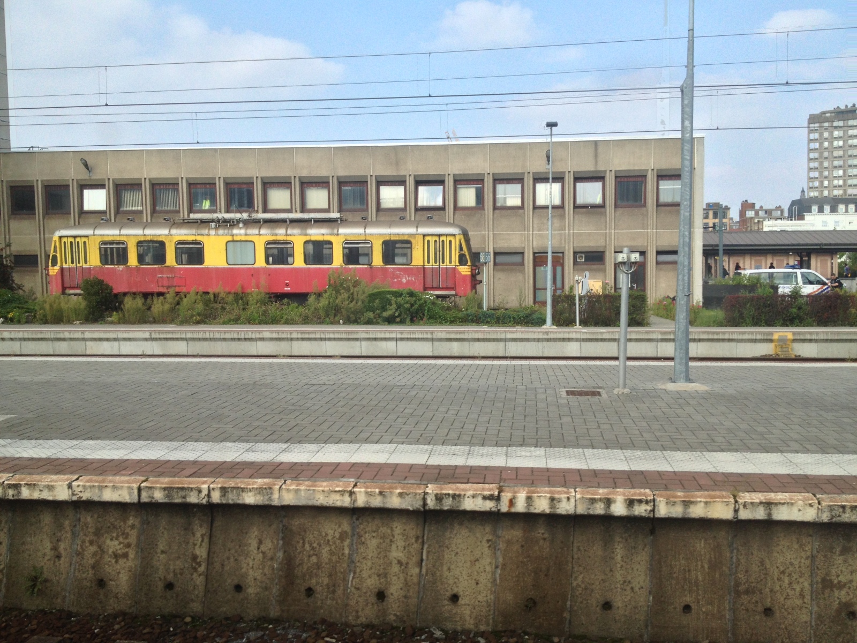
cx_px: 428
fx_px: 867
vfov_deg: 40.7
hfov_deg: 52.6
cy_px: 322
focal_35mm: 35
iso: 50
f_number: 2.4
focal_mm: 4.28
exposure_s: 1/824
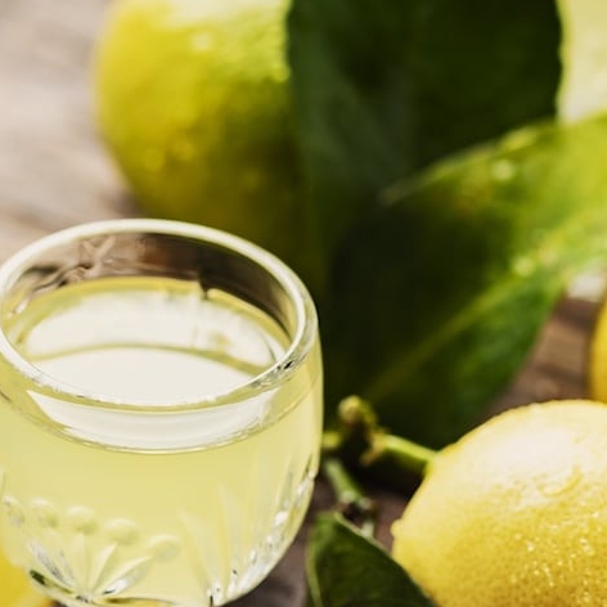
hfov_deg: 7.9
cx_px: 159
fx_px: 4404
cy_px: 484
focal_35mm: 222
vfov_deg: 7.9
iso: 100
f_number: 6.3
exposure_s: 1/160
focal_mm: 105
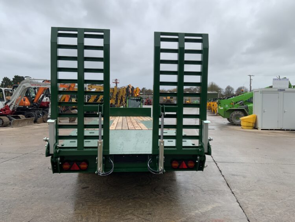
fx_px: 247
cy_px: 111
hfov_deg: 61.6
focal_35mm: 29
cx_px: 148
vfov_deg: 48.3
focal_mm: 3
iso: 16
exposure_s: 1/432
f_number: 1.8
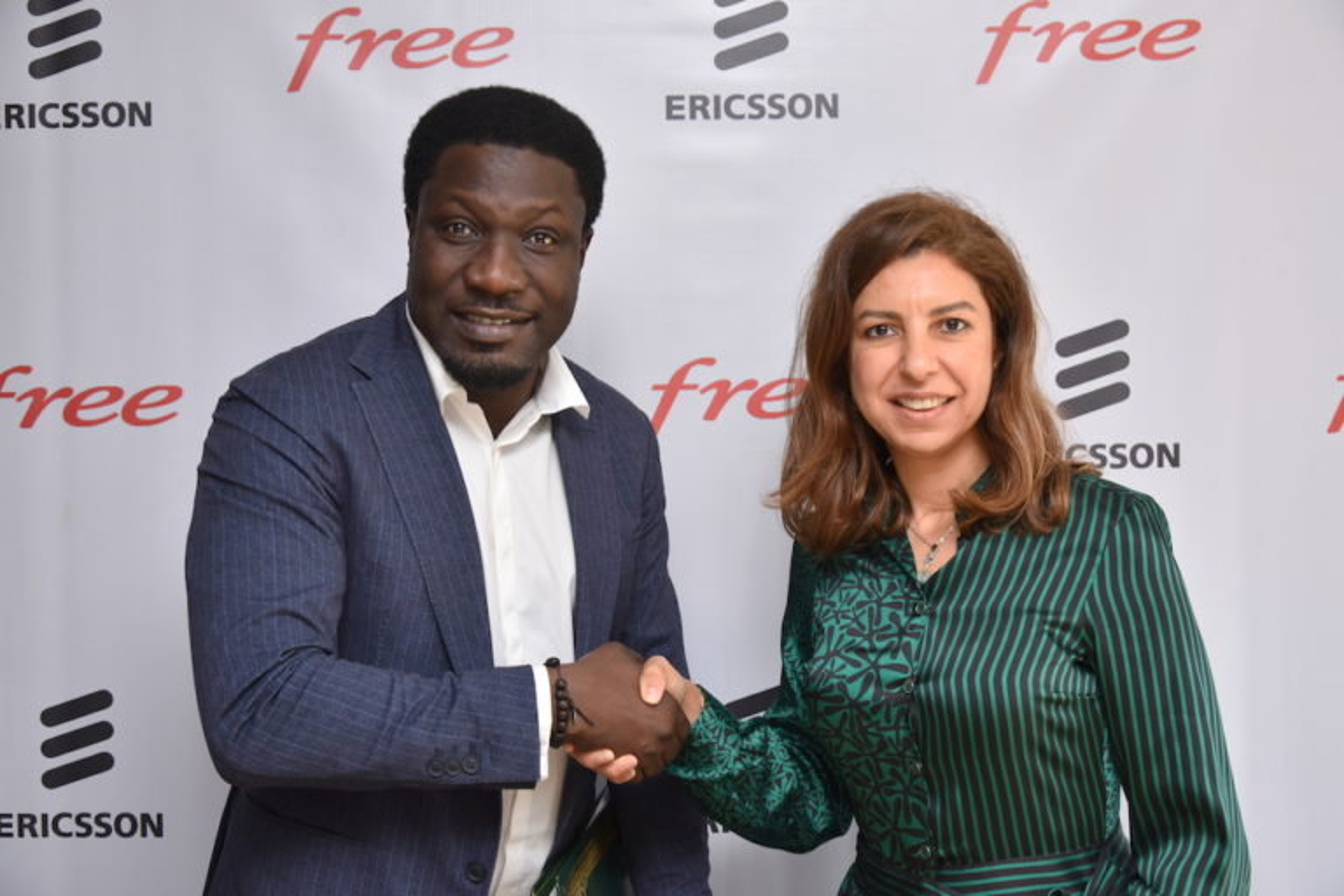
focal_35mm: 48
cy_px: 448
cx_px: 672
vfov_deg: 28.1
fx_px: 1792
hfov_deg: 41.1
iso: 640
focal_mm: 48
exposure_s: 1/250
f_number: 5.6
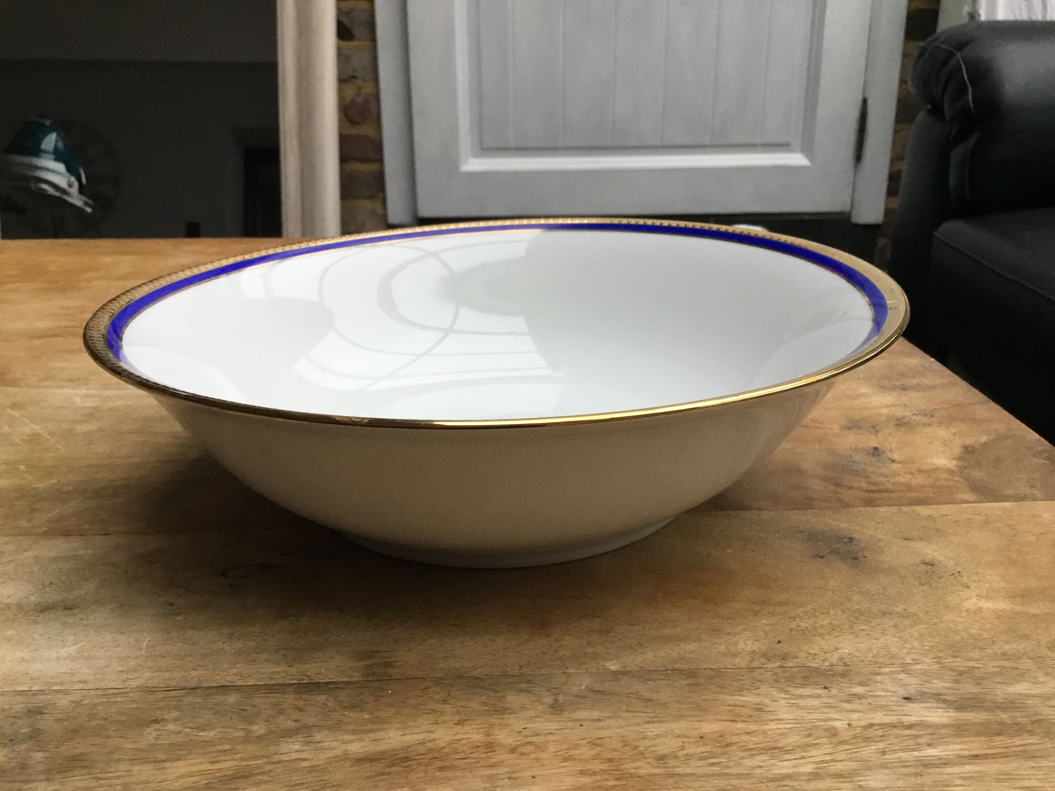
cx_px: 528
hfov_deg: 58.4
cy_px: 396
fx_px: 945
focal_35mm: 31
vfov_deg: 45.4
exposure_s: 1/33
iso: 50
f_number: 2.4
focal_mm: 3.3
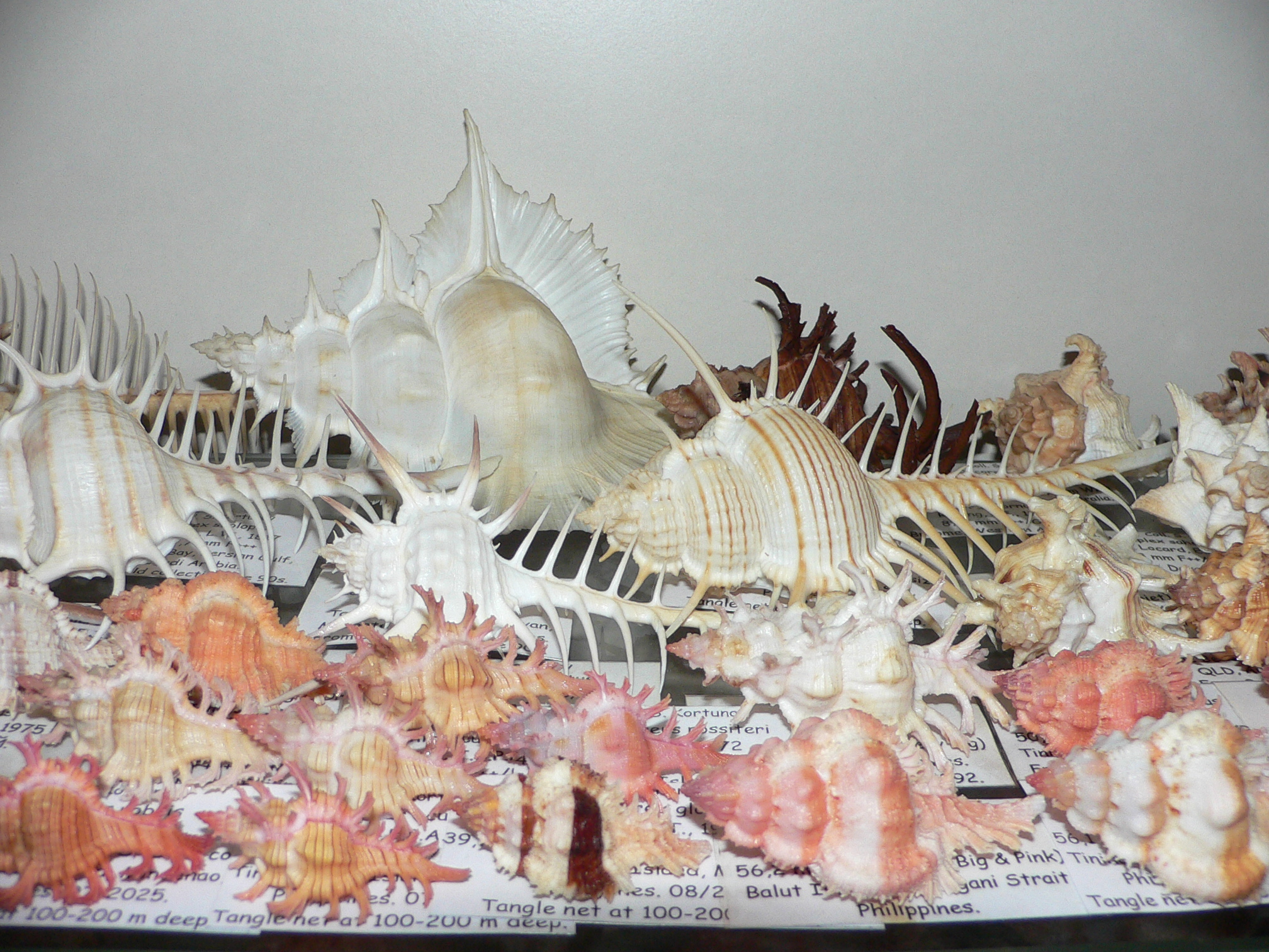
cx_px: 634
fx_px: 1283
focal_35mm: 35
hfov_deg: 52.6
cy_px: 476
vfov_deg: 40.7
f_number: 2.8
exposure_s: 1/60
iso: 100
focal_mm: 4.6
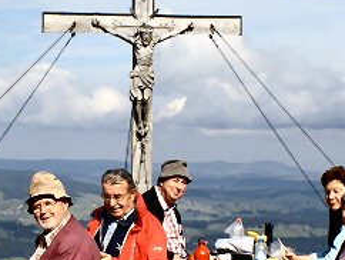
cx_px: 194
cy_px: 169
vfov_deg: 14.5
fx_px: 1018
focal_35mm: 102
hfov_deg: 19.2
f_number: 4.6
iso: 64
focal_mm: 6.3
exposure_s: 1/500
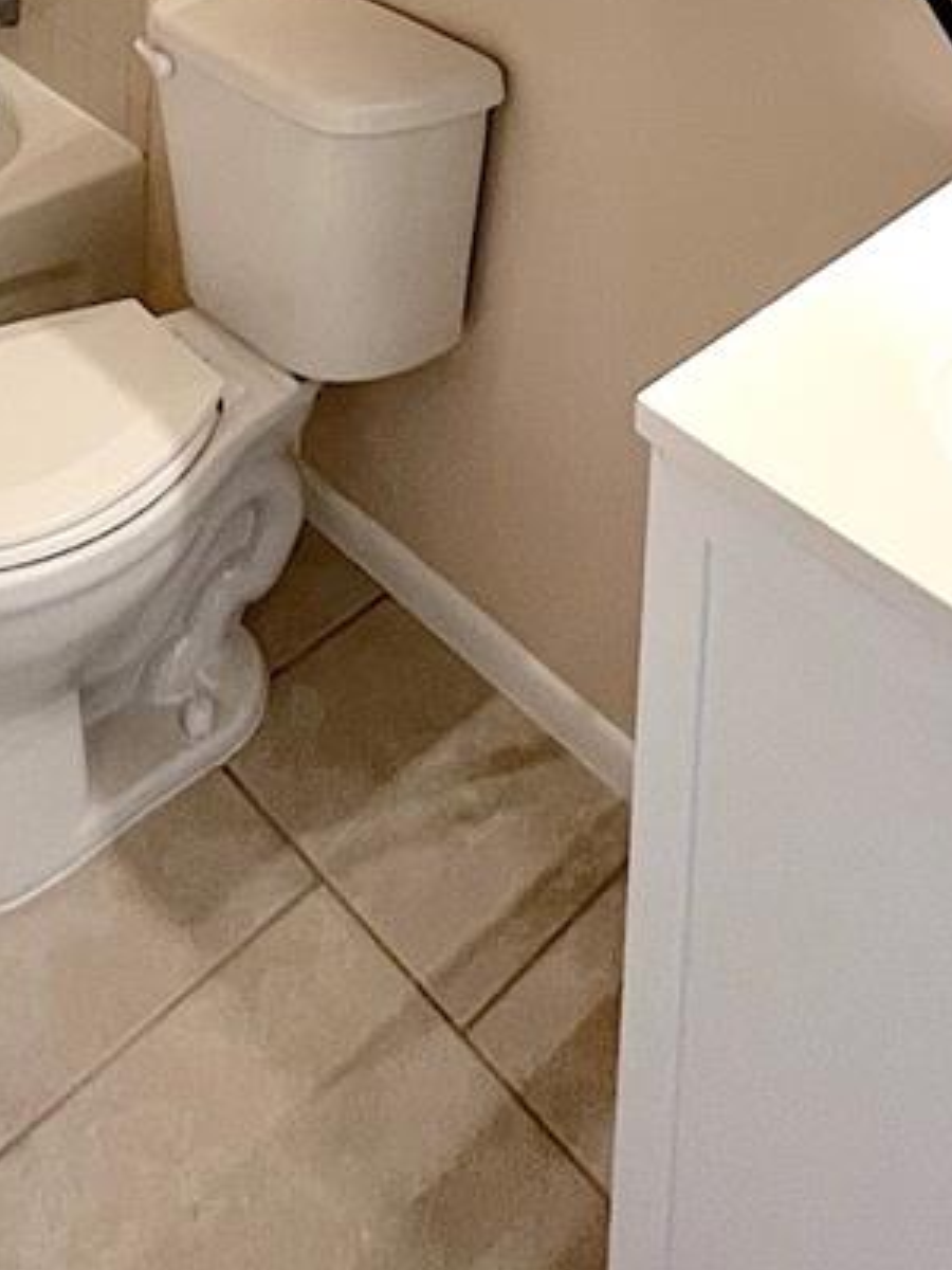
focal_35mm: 39
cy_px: -479
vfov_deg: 32.2
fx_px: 1430
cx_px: 378
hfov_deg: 36.7
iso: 250
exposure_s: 1/60
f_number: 1.8
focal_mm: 1.57
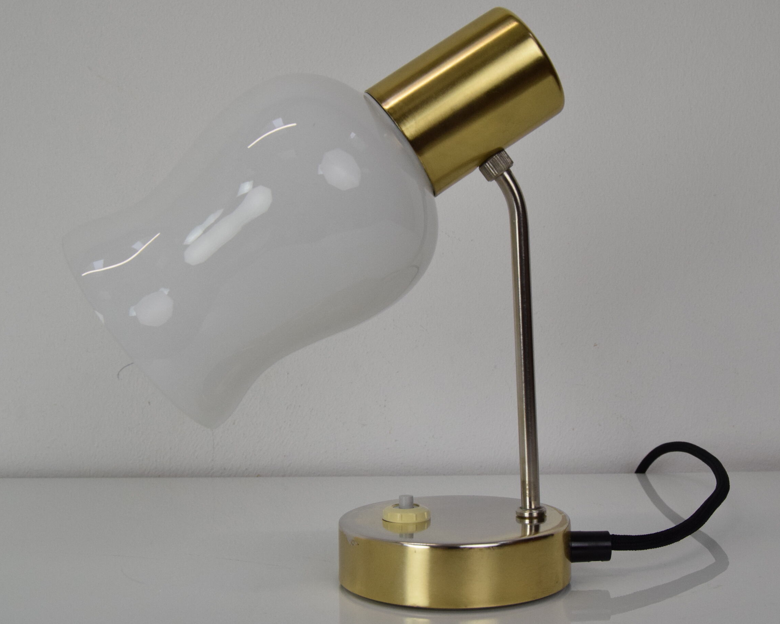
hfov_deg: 38.7
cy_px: 310
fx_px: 1108
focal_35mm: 48
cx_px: 442
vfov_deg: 31.5
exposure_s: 1/320
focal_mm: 26
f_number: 9
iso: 1600
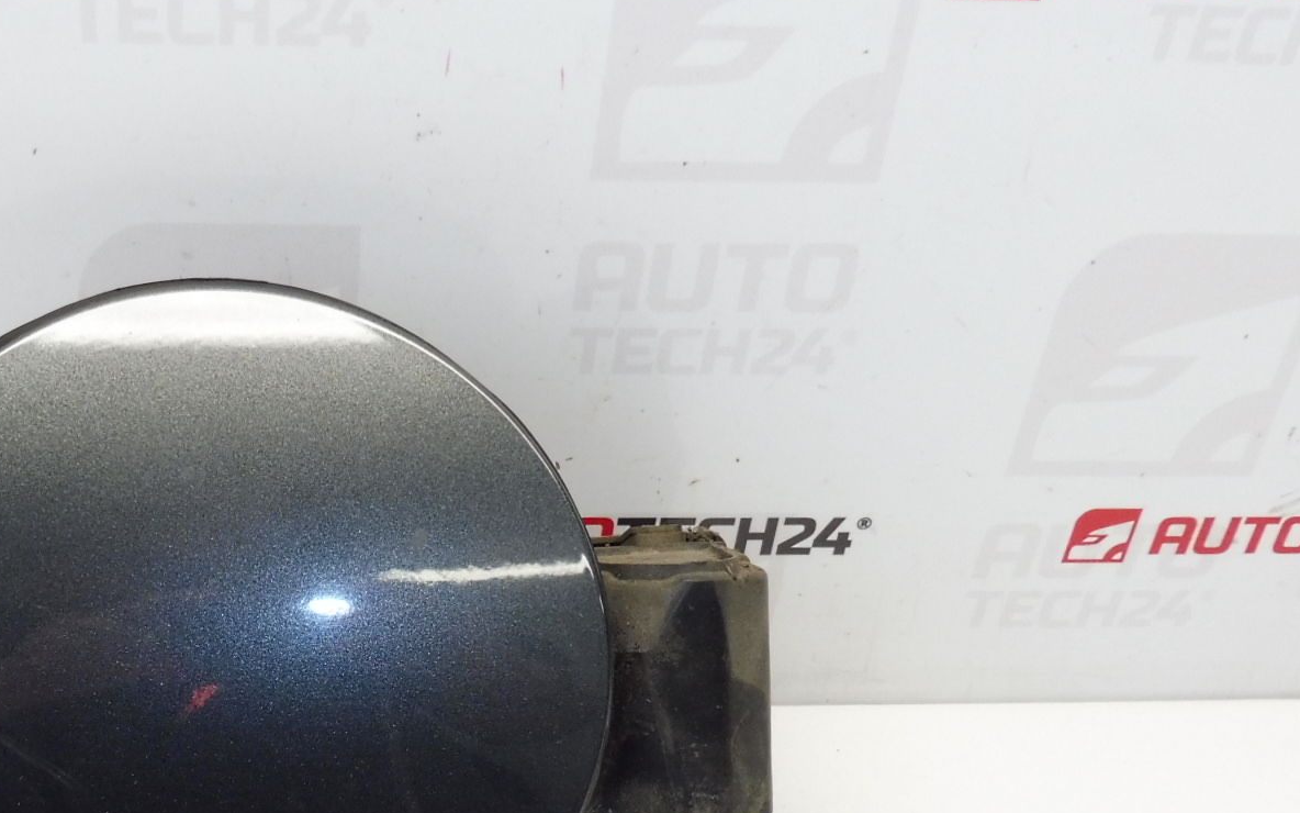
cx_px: 283
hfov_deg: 43.4
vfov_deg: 28.5
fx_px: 1559
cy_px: 670
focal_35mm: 44
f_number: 4
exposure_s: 1/60
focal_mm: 4.3
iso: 200
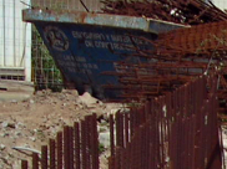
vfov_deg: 7.4
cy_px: 385
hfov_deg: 9.9
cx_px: 439
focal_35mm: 188
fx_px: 1231
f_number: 6.4
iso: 50
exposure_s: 1/262
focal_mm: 6.3
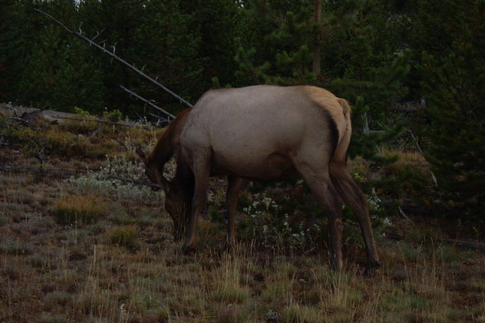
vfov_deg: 13.8
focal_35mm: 99
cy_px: 152
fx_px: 1333
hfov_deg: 20.6
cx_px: 244
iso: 200
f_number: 4.6
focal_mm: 15.3
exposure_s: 1/100
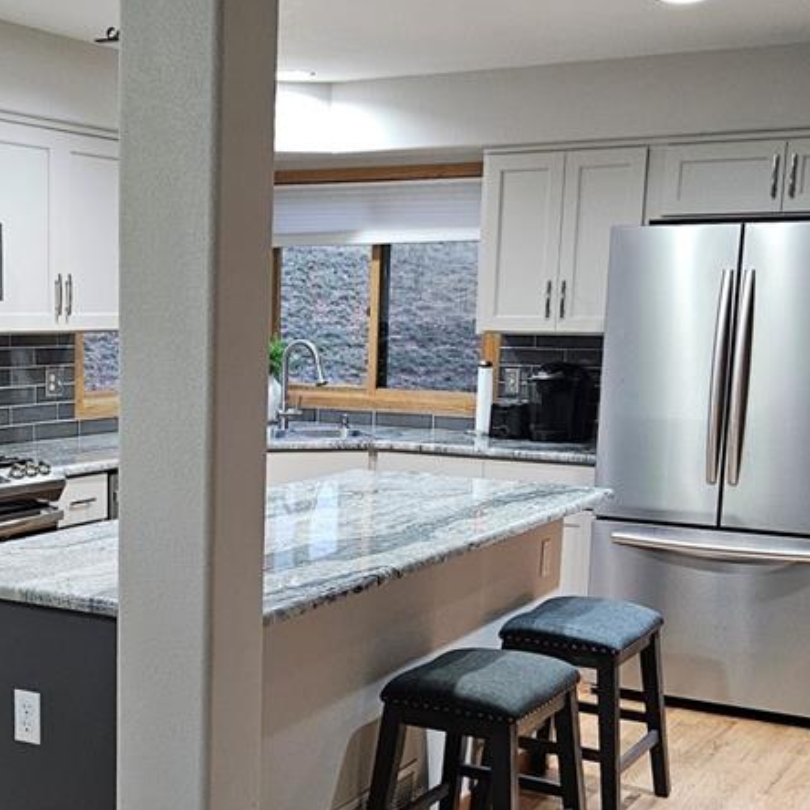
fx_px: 1456
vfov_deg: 30.9
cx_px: 204
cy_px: 536
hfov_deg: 30.6
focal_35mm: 55
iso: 640
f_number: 1.8
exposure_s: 1/120
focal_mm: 5.4
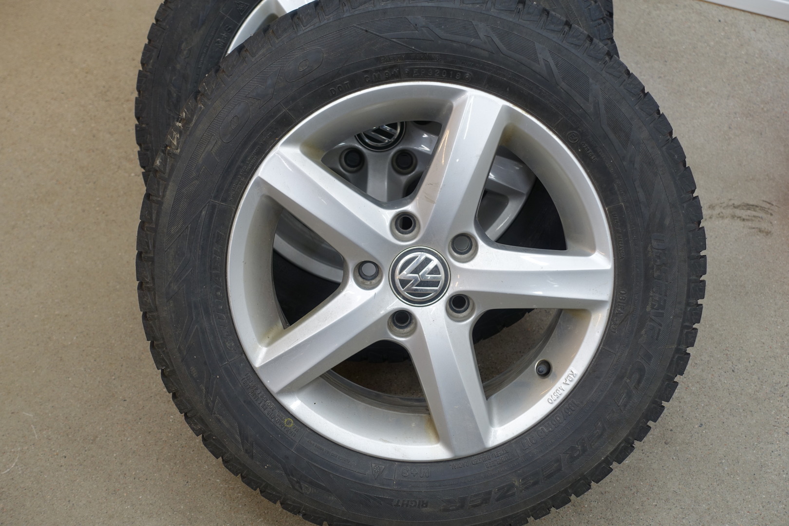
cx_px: 394
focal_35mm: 47
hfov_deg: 41.9
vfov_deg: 28.6
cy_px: 263
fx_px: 1030
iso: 125
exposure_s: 1/60
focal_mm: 17.27
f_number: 2.8
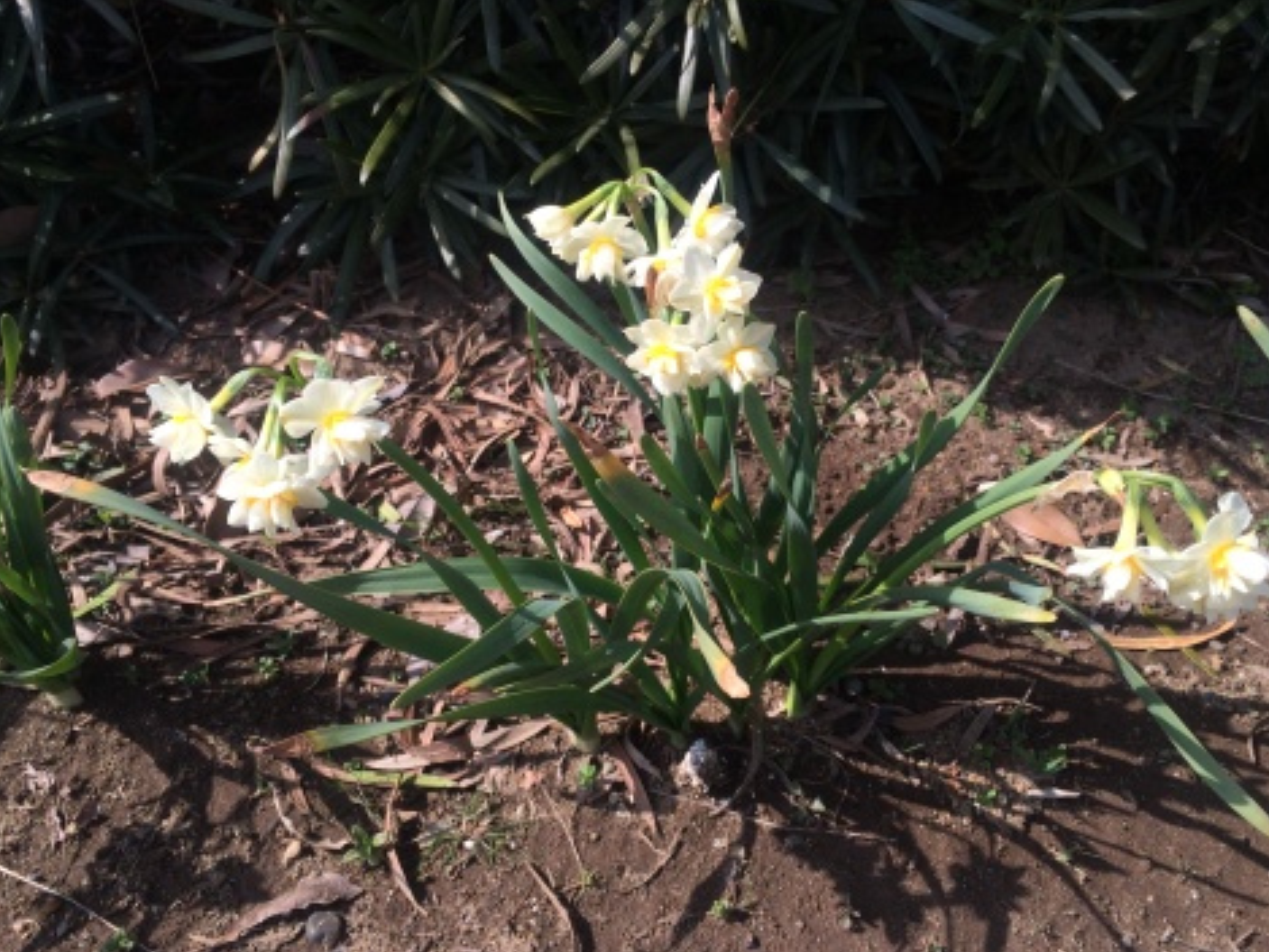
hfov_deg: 56.8
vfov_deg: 44.2
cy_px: 480
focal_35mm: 32
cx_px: 671
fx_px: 1173
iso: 32
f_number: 2.2
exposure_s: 1/1368
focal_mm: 4.12
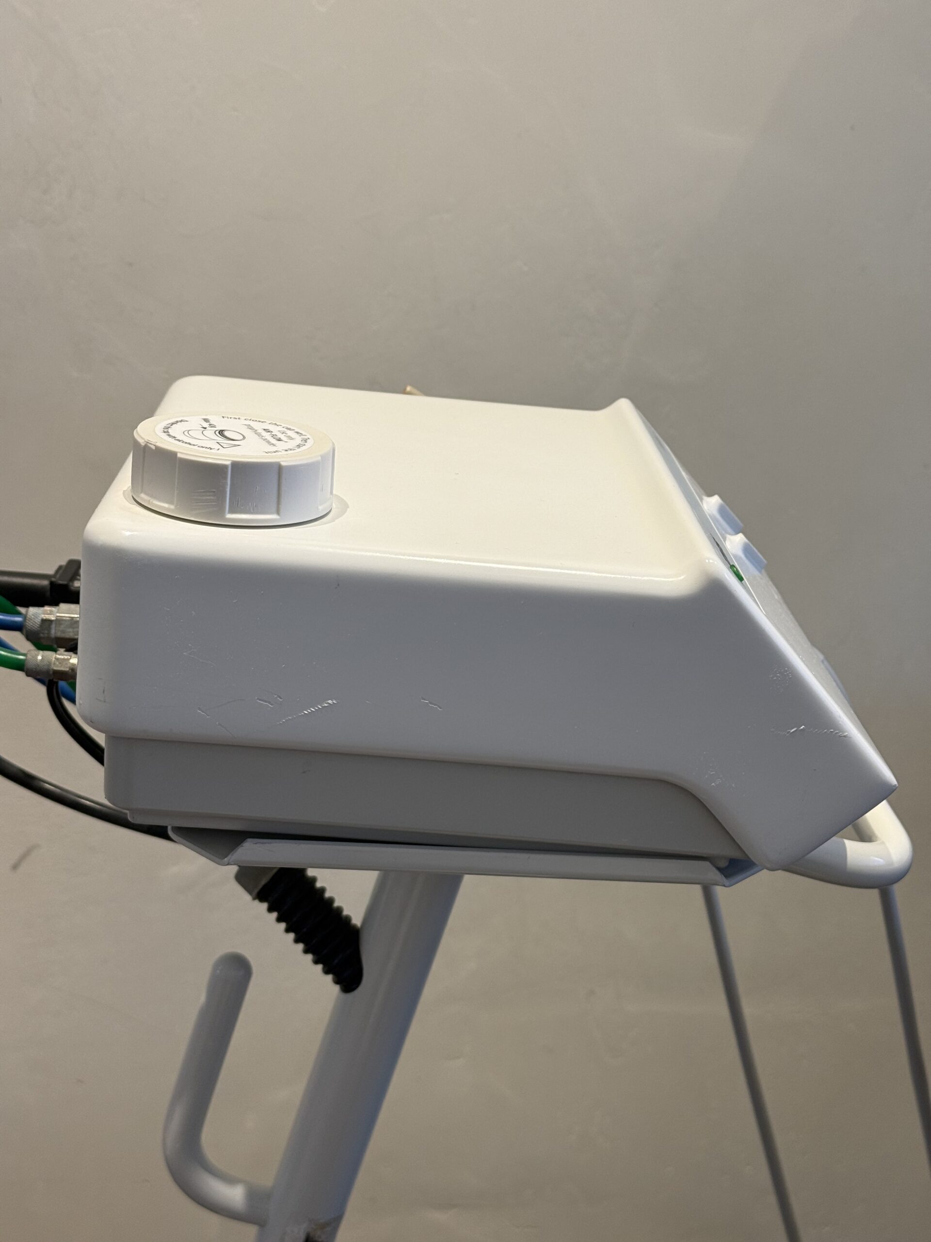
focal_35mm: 48
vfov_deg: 39.7
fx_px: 1721
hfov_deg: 30.3
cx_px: 466
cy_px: 621
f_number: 1.78
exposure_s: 1/50
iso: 50
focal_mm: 6.76
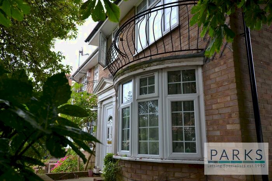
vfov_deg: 45.7
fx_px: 215
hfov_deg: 64.5
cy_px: 90
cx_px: 136
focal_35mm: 28
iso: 100
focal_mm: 19
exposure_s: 1/80
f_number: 4.5
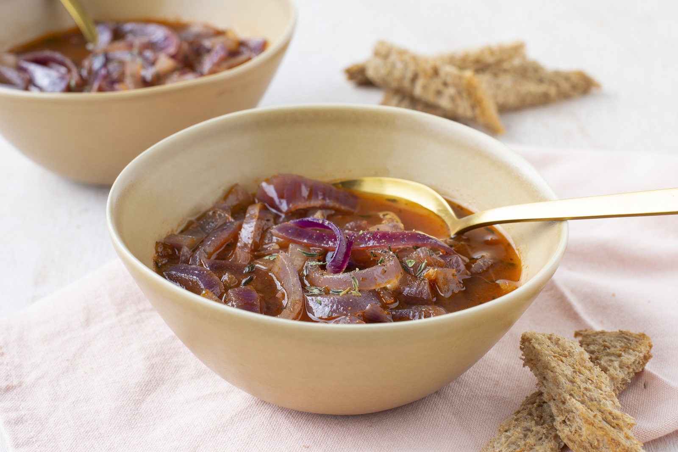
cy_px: 226
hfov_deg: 27.0
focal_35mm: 75
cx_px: 339
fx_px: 1412
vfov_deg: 18.2
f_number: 6.3
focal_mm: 50
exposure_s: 1/80
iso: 200
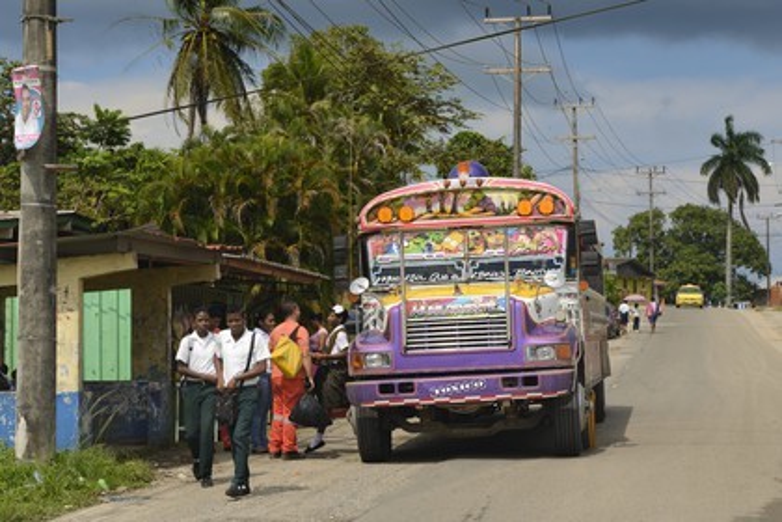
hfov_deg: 22.6
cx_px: 391
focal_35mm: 90
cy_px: 261
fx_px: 1955
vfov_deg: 15.2
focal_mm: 90
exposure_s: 1/640
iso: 200
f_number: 8
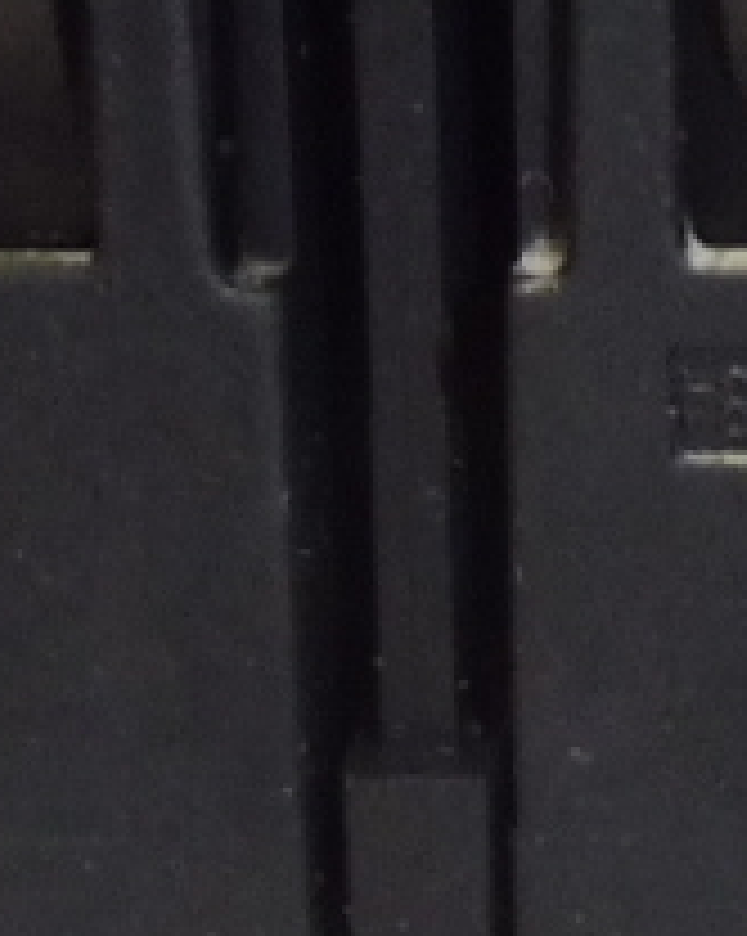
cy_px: -526
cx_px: 1516
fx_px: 6393
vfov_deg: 8.2
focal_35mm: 231
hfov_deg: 6.5
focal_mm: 4.3
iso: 200
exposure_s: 1/60
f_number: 4
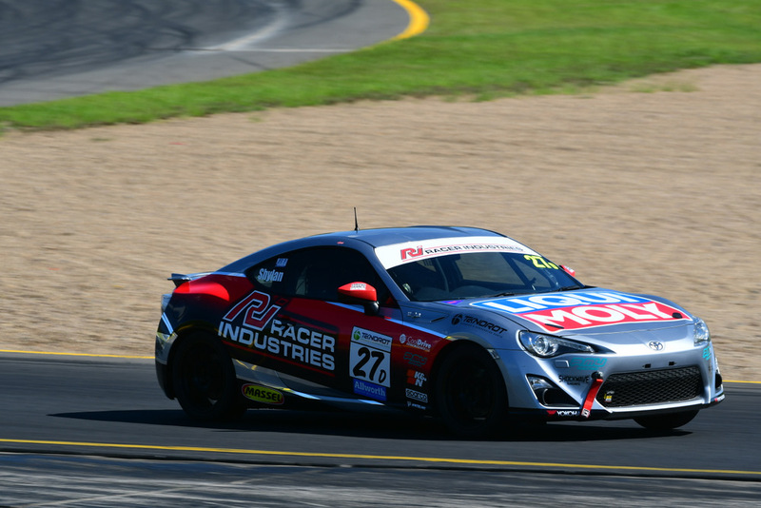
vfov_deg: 3.3
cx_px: 380
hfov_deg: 4.9
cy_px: 254
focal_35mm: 420
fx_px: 8881
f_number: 11
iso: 160
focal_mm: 280
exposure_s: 1/250
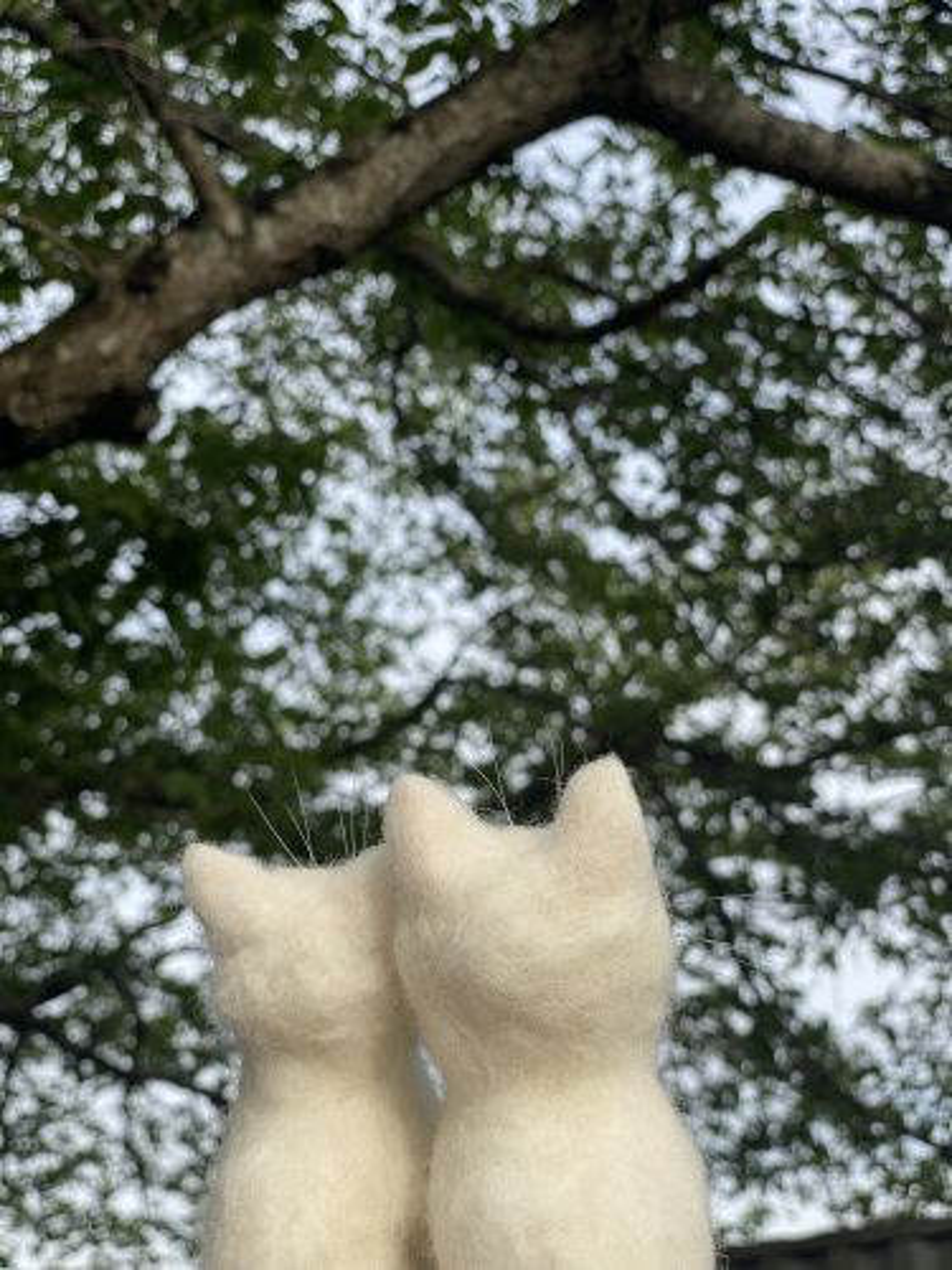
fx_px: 1907
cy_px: 635
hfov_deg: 28.0
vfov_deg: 36.8
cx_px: 476
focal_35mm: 52
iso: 20
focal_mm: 6
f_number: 2
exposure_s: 1/558
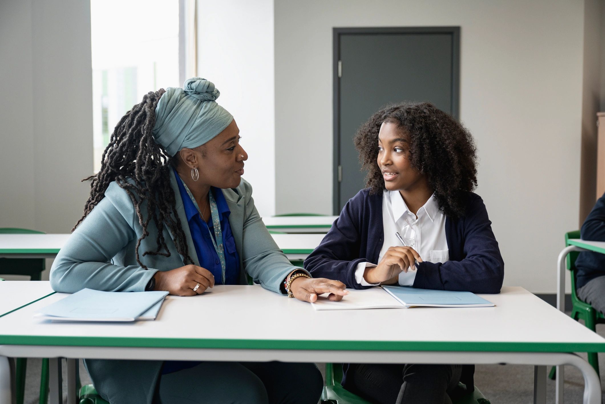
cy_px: 202
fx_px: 672
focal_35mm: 40
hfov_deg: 48.5
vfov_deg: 33.4
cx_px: 302
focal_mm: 40
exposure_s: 1/200
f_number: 2.8
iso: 500
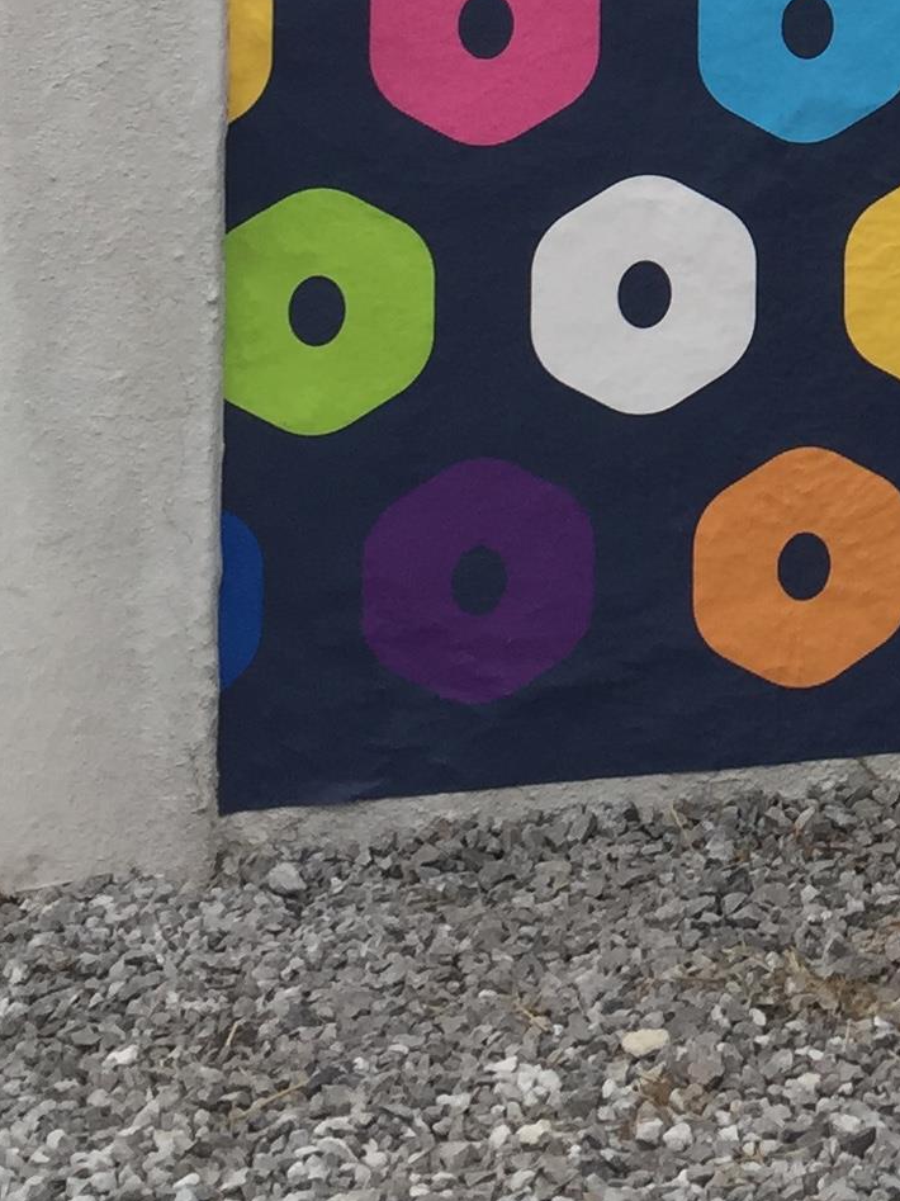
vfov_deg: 18.1
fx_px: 3467
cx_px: 1261
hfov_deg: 14.0
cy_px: -438
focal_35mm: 100
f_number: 2.2
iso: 32
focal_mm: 4.15
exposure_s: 1/388
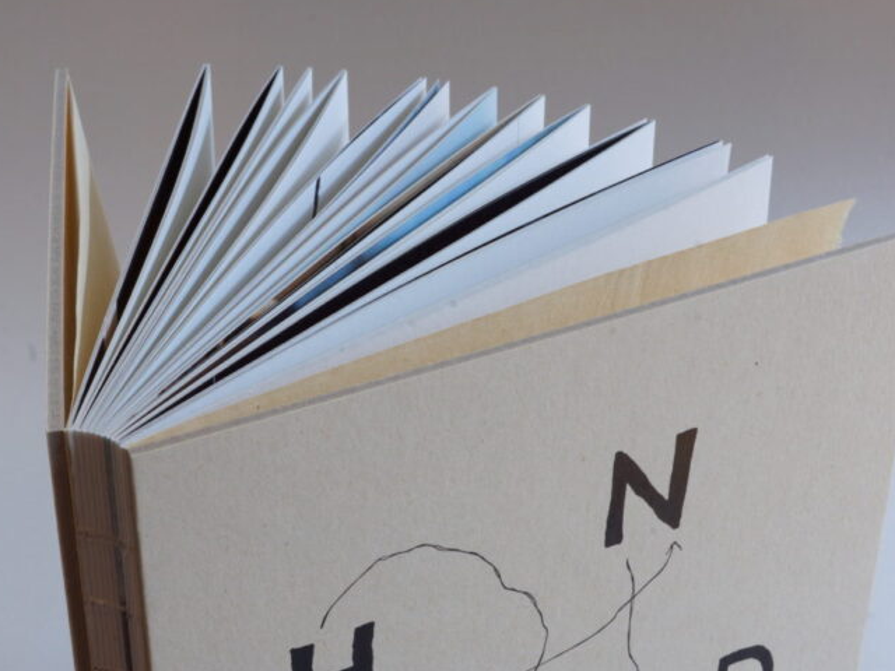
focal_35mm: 61
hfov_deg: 31.9
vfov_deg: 24.2
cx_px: 450
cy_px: 349
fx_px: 1566
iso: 200
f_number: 22
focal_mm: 35
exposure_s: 1/8
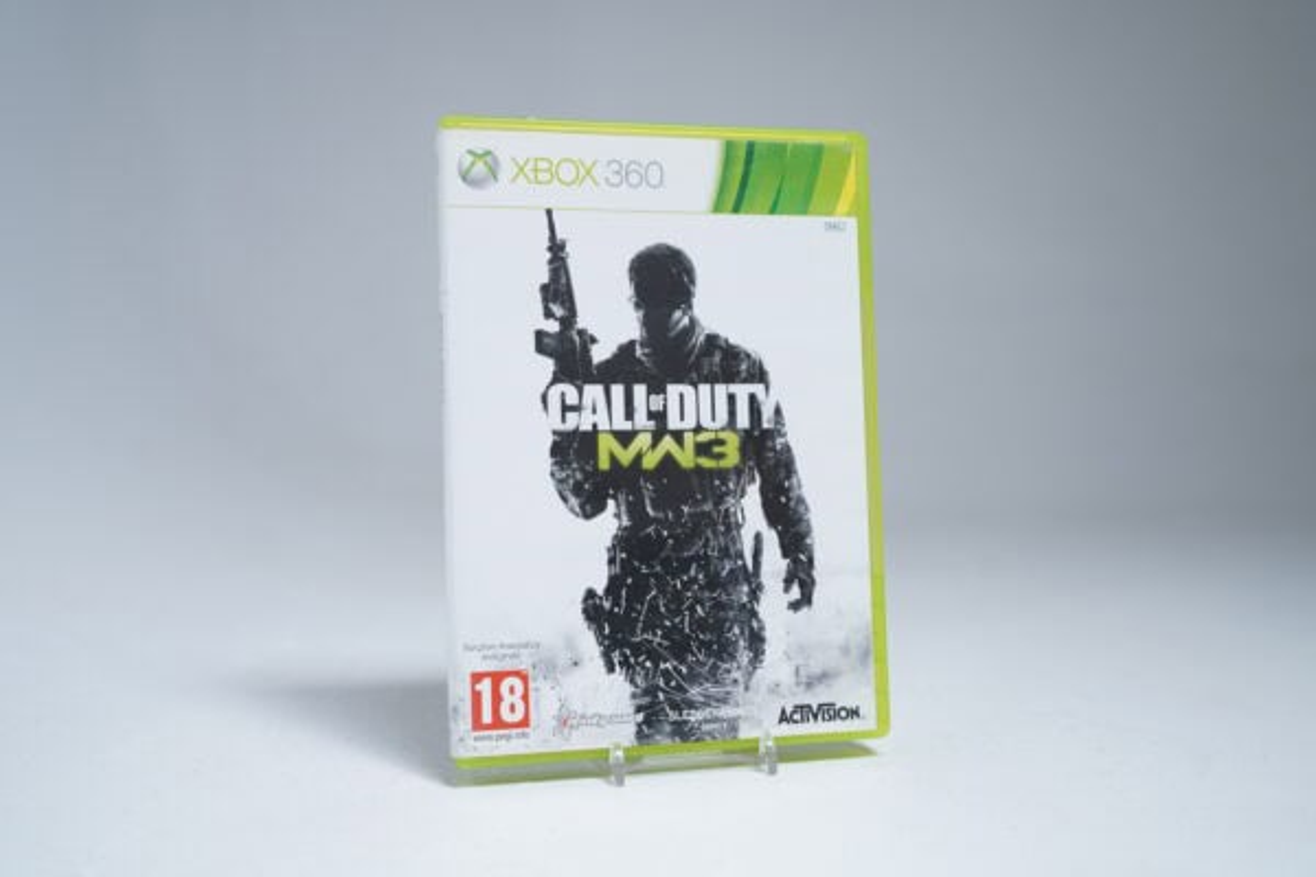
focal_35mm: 39
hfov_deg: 49.6
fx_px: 1426
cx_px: 658
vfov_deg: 34.2
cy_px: 438
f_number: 4
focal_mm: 39
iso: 200
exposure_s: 1/20
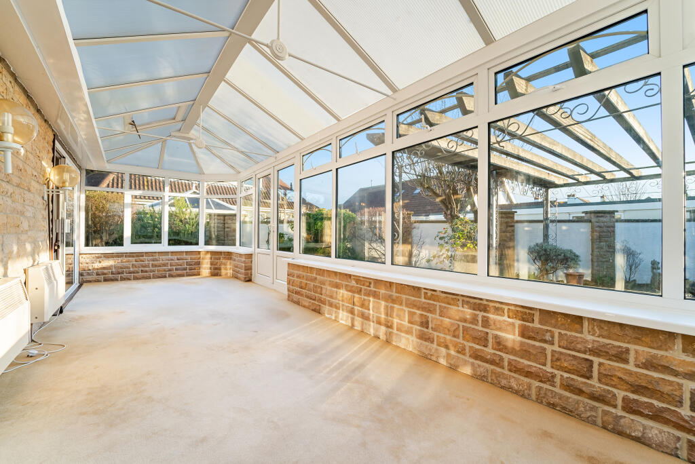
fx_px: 270
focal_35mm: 14
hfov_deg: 104.2
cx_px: 348
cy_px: 232
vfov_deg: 81.3
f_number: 6.3
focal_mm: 14
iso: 320
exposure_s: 1/500
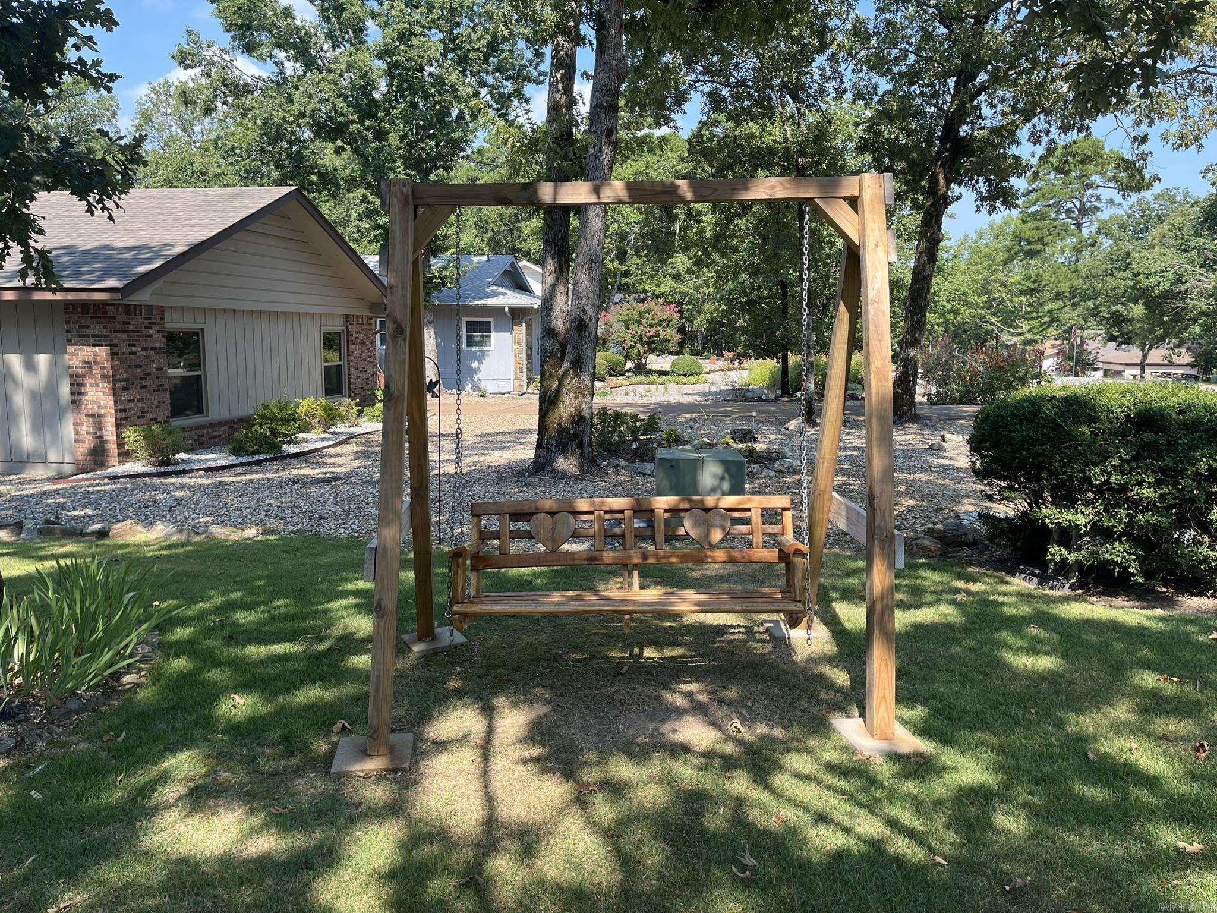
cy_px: 456
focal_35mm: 26
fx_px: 914
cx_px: 608
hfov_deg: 67.3
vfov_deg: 53.1
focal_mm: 5.1
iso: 50
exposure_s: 1/840
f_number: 1.6
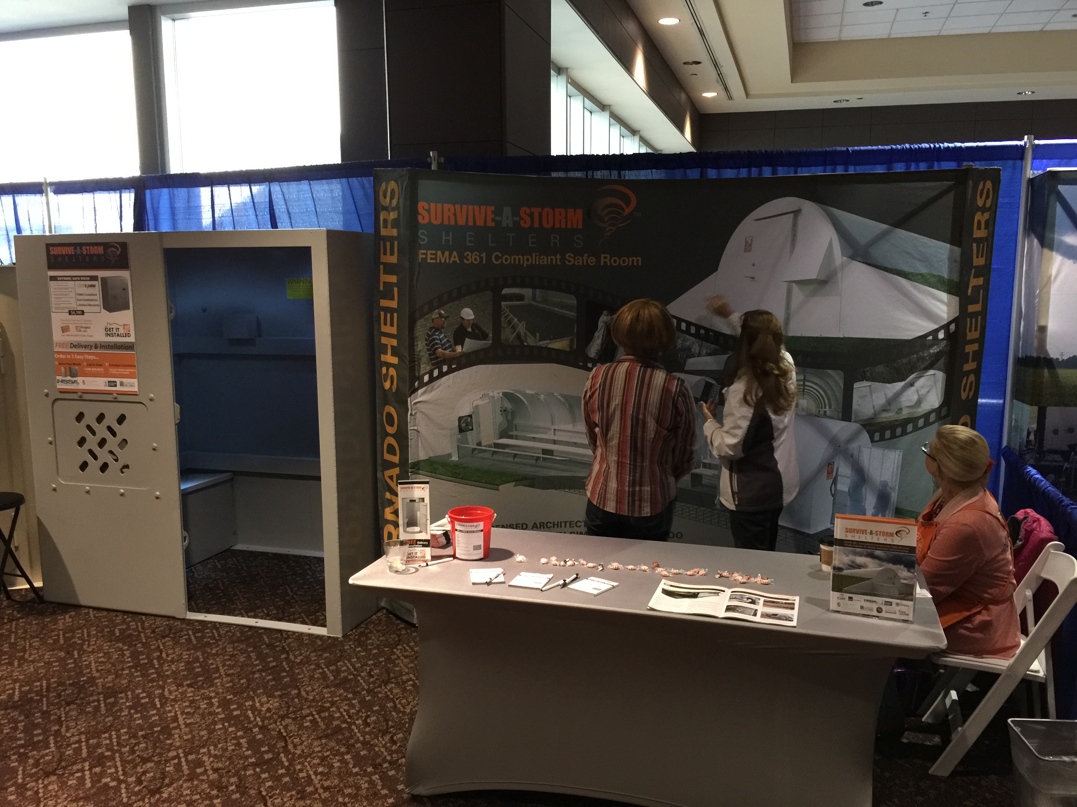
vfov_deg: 48.2
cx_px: 538
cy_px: 404
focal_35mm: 29
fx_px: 902
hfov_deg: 61.7
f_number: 2.2
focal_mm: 4.15
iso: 125
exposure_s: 1/10
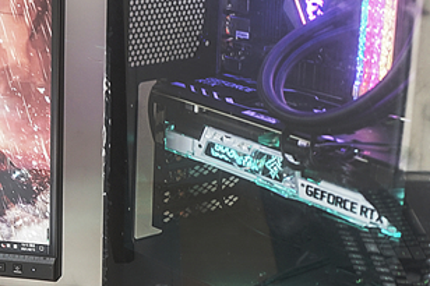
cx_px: 31
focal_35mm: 105
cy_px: 235
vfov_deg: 13.0
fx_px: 1253
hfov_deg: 19.1
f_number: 4
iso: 100
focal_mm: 33
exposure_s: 1/5
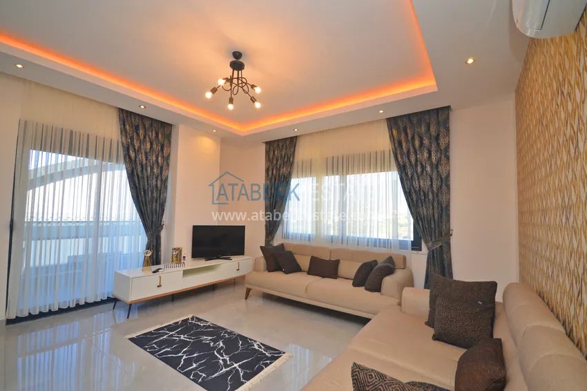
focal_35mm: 15
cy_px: 196
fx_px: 244
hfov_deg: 100.4
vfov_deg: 77.3
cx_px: 294
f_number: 5
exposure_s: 1/100
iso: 200
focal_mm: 10
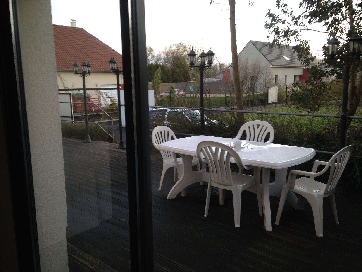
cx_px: 181
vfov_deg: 42.9
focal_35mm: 33
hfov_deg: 55.4
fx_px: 345
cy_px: 136
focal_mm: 4.12
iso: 50
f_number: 2.4
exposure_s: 1/20
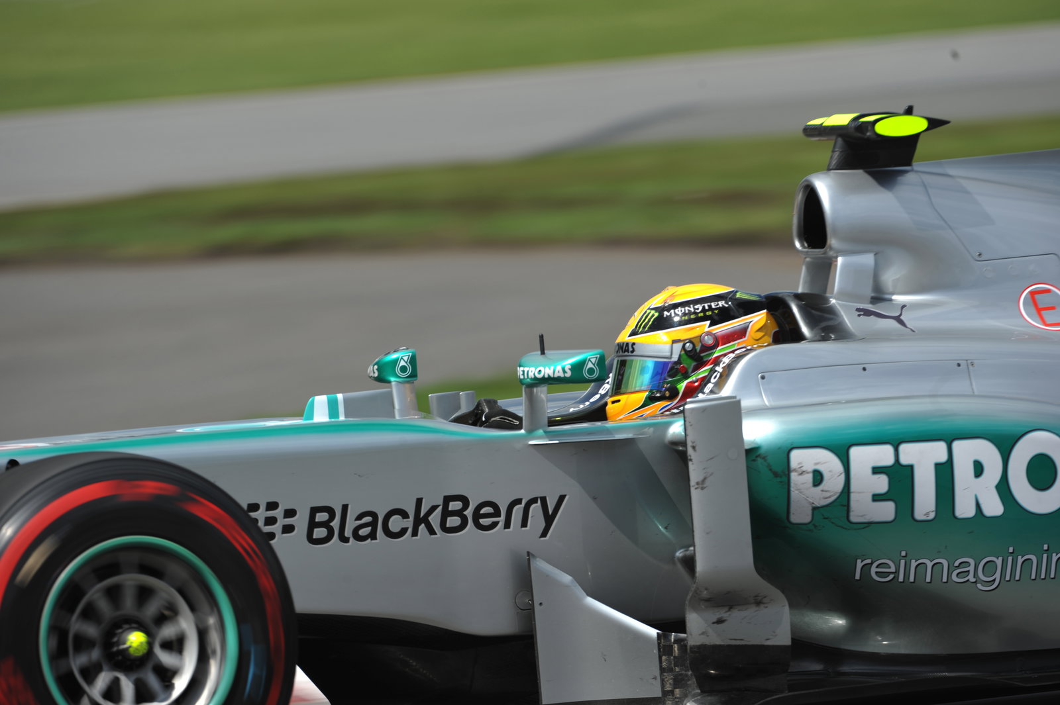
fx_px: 11771
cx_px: 530
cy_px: 352
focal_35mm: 400
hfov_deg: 5.2
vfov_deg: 3.4
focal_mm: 400
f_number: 7.1
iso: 100
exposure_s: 1/400
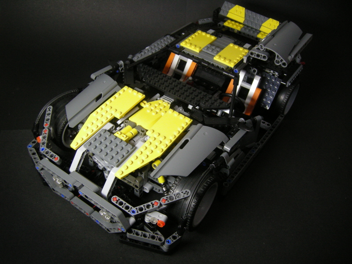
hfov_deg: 51.4
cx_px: 176
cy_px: 132
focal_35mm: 36
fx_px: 366
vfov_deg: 39.7
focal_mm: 7.5
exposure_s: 1/30
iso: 185
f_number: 2.7
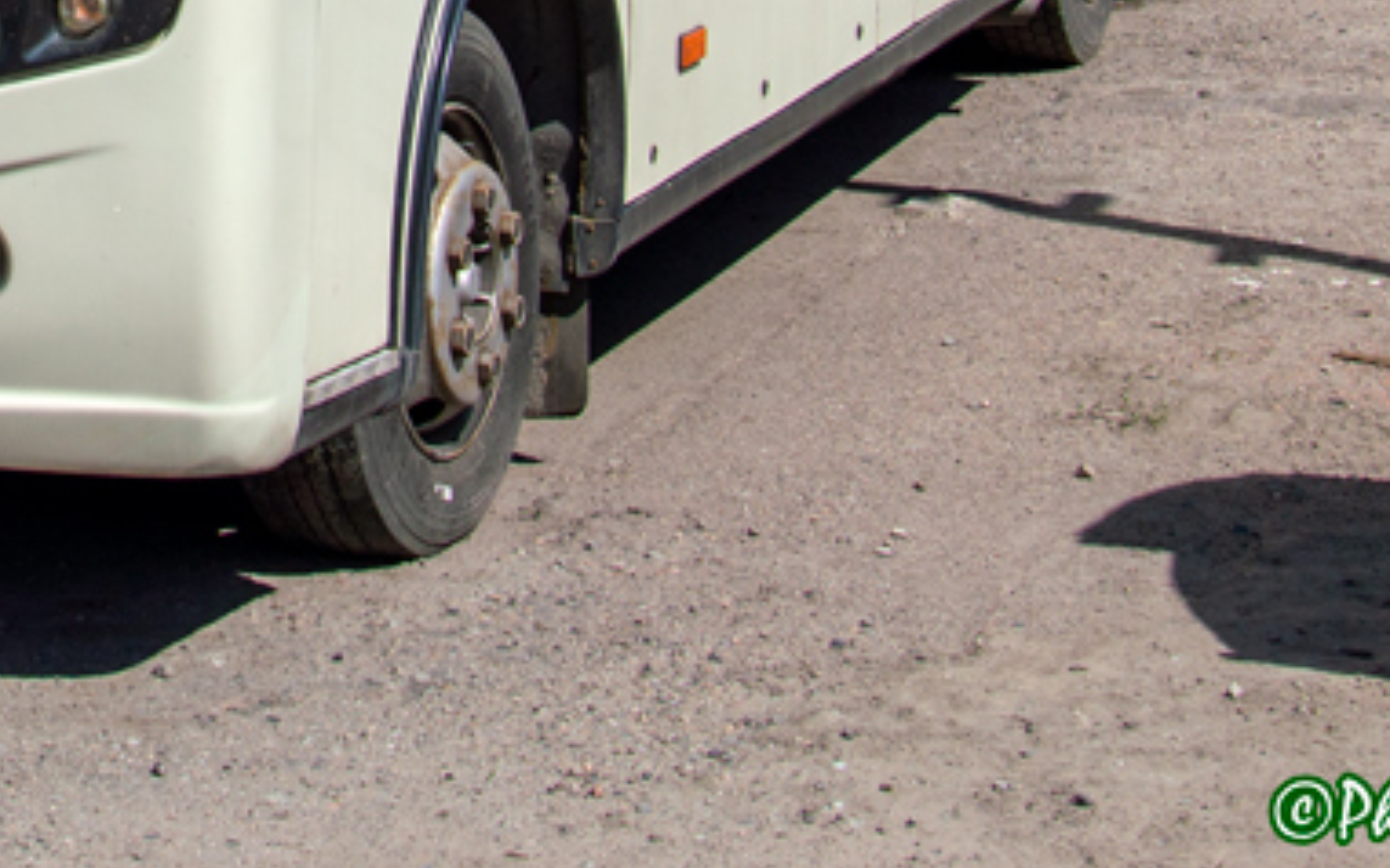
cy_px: -704
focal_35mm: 125
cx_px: -263
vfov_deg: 9.9
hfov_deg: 16.1
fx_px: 4735
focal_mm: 24
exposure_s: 1/800
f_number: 10
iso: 100
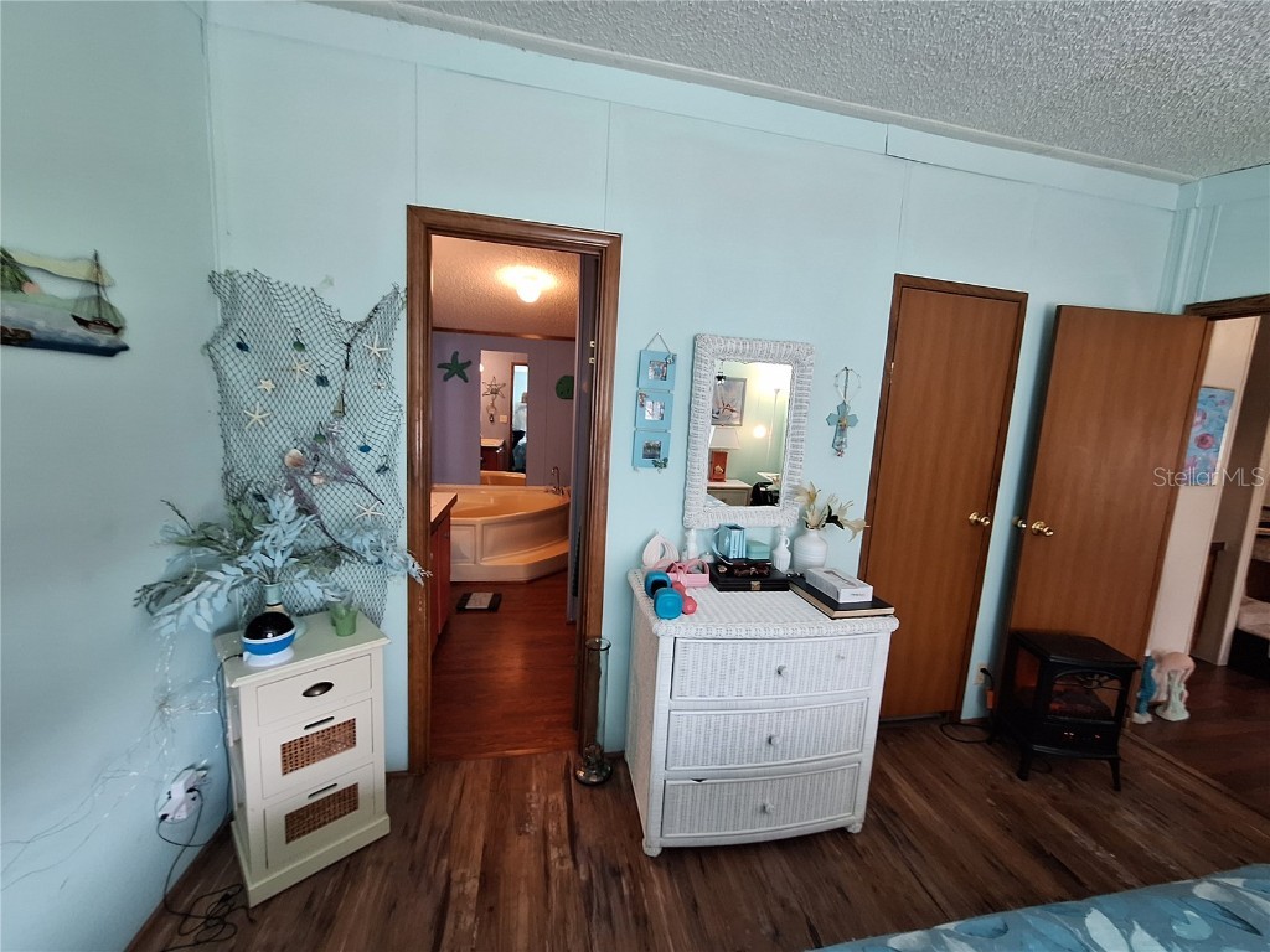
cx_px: 635
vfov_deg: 89.9
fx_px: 477
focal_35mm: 13
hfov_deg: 106.2
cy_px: 476
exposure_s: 1/40
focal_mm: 1.74
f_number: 2.2
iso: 160
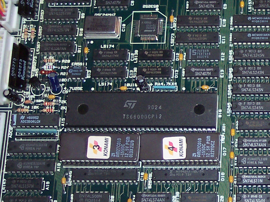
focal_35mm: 108
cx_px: 354
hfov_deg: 17.1
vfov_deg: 13.7
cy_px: 105
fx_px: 842
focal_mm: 8
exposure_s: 1/30
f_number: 2.8
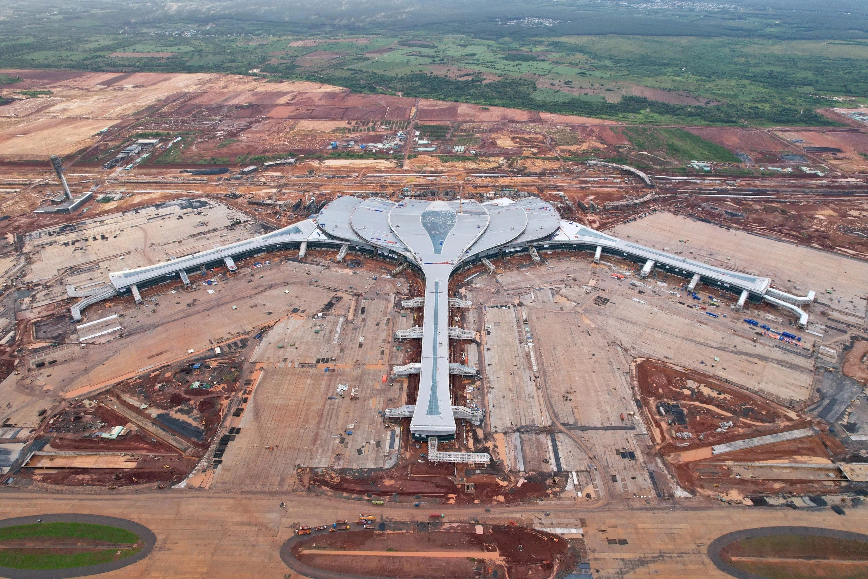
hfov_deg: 78.6
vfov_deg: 57.2
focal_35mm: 22
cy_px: 290
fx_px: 530
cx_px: 434
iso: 200
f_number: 2.8
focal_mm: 8.38
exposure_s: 1/100
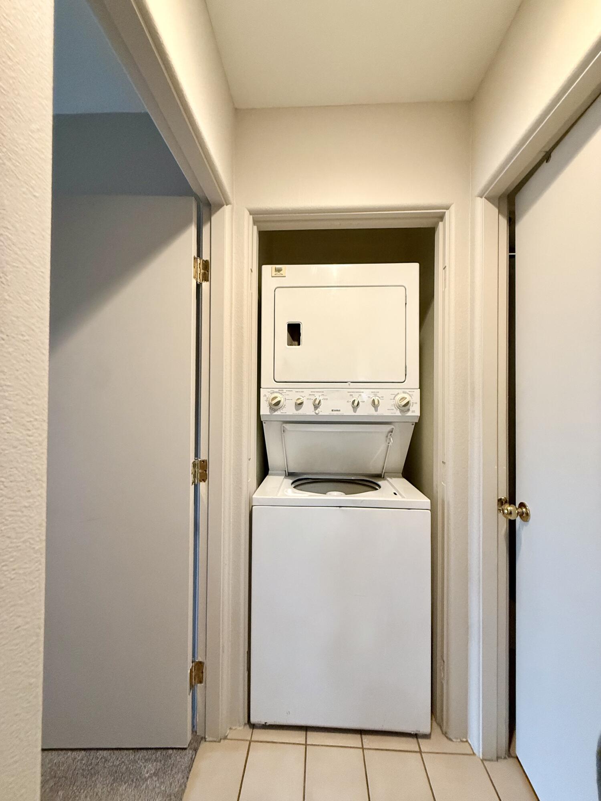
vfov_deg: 102.1
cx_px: 300
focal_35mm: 14
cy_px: 400
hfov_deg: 85.7
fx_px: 324
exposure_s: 1/60
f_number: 2.2
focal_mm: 2.22
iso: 320
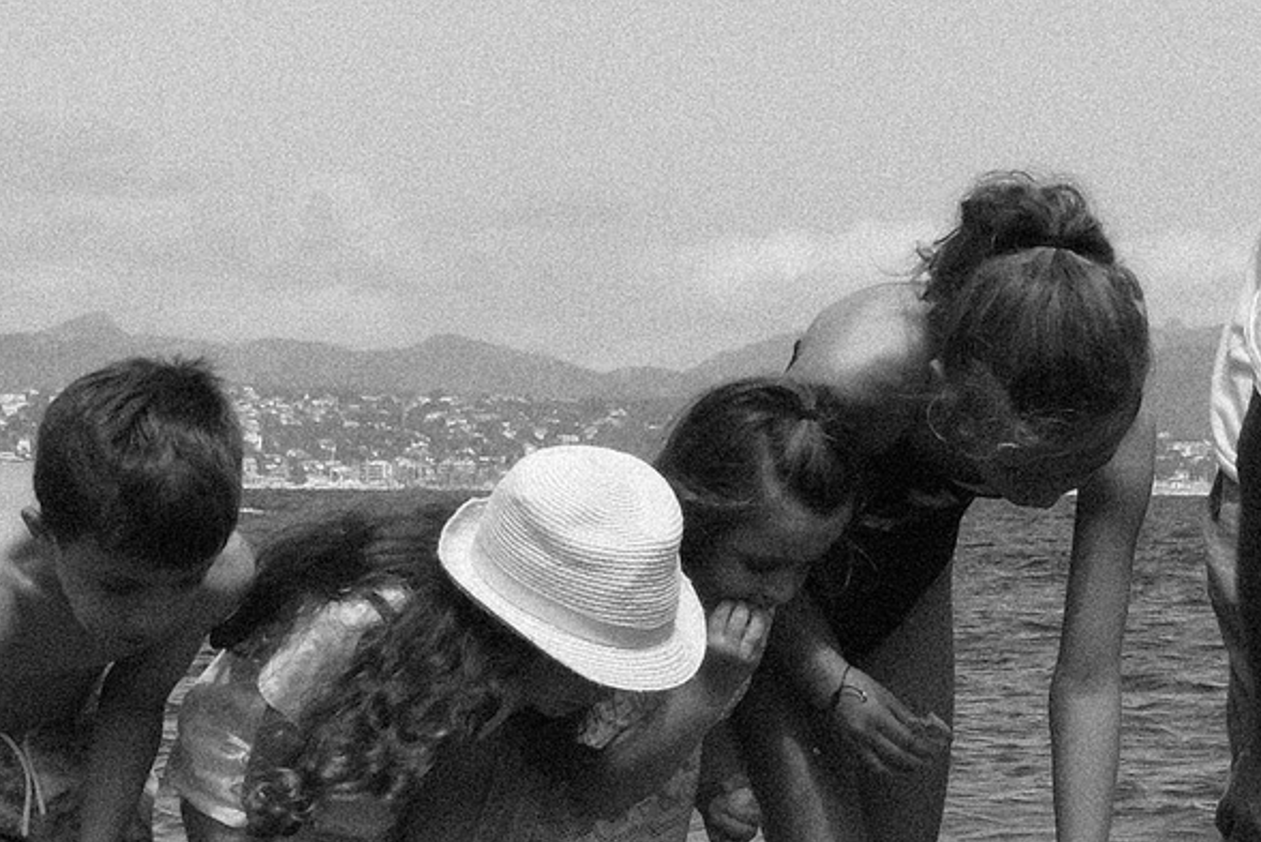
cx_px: 670
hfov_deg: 9.7
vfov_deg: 6.4
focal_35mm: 213
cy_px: 719
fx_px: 7462
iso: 400
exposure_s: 1/125
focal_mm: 32.5
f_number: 20
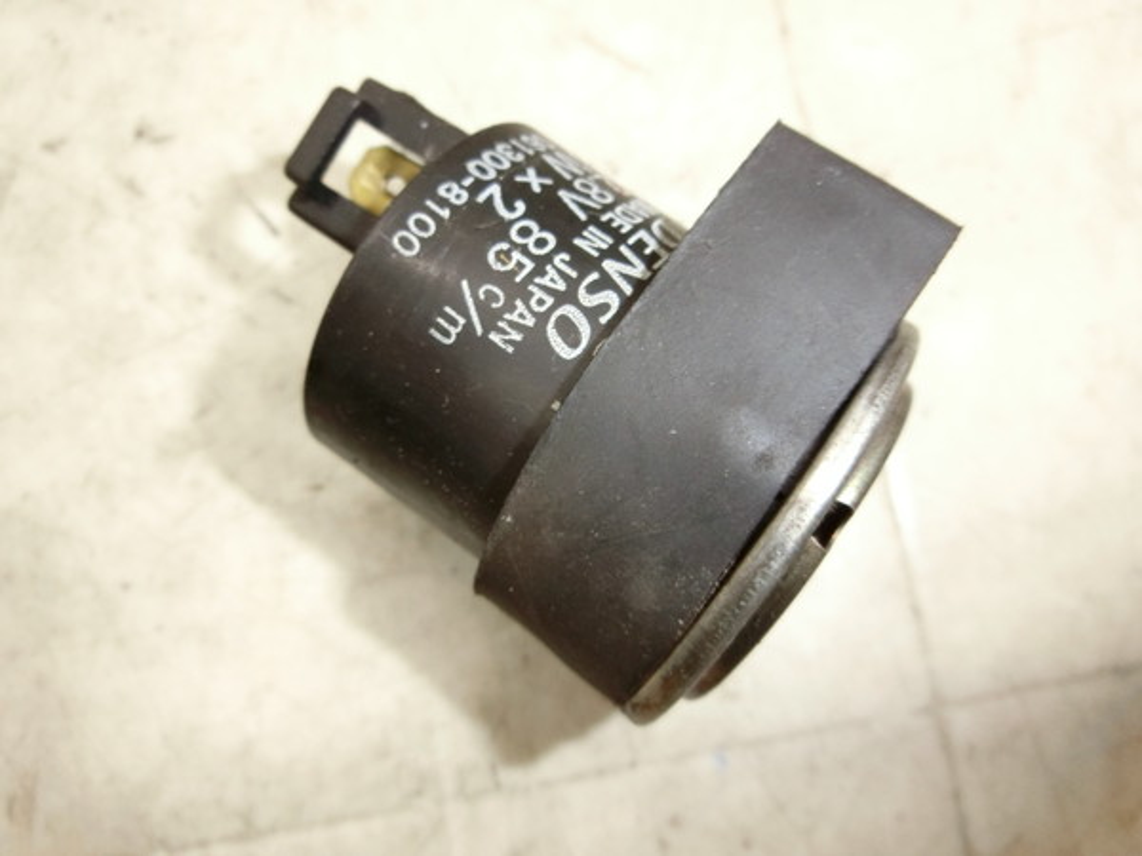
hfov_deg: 69.4
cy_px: 428
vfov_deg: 54.9
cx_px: 571
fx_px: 825
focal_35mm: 25
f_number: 3.5
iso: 400
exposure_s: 1/60
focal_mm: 4.5
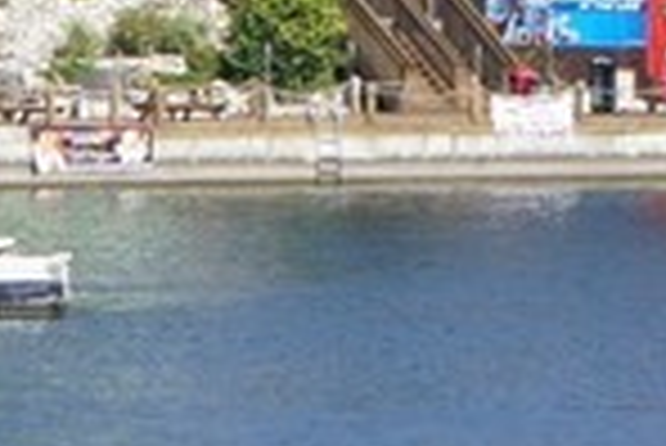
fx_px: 9370
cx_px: -1456
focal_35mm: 506
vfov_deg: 2.7
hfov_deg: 3.9
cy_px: -52
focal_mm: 46
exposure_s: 1/200
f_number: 11
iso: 200
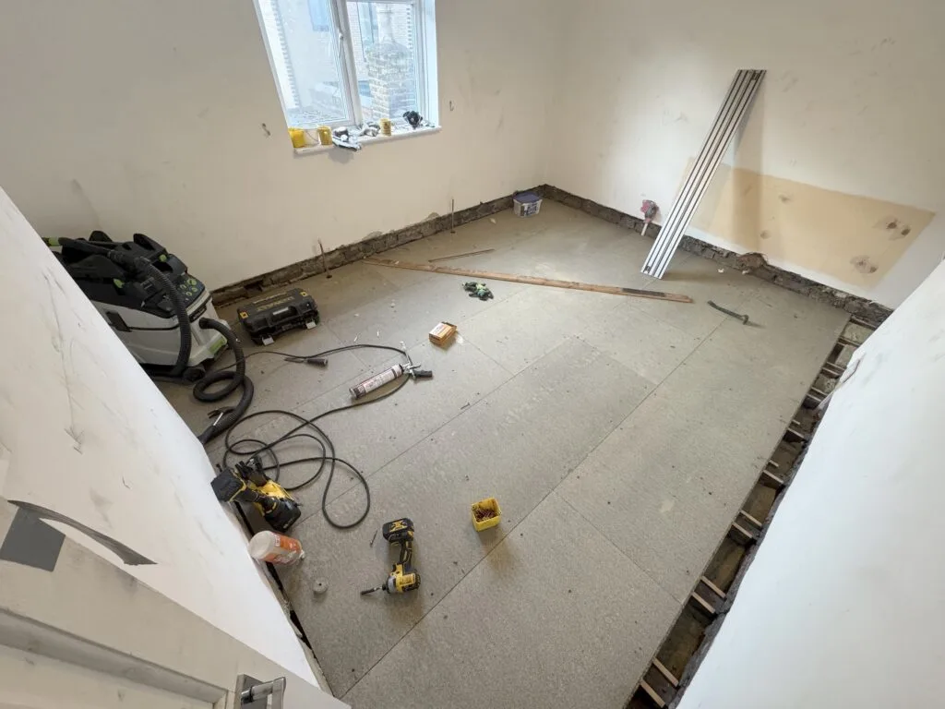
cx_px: 472
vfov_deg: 85.7
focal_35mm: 14
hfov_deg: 102.1
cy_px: 354
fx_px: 382
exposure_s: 1/100
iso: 250
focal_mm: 2.22
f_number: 2.2
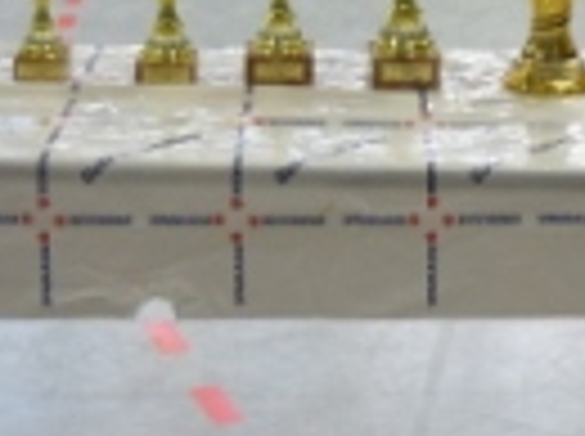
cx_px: 364
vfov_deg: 12.4
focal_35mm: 114
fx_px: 1923
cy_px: -207
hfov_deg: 17.3
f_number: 2.8
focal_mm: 5.5
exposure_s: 1/30
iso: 125
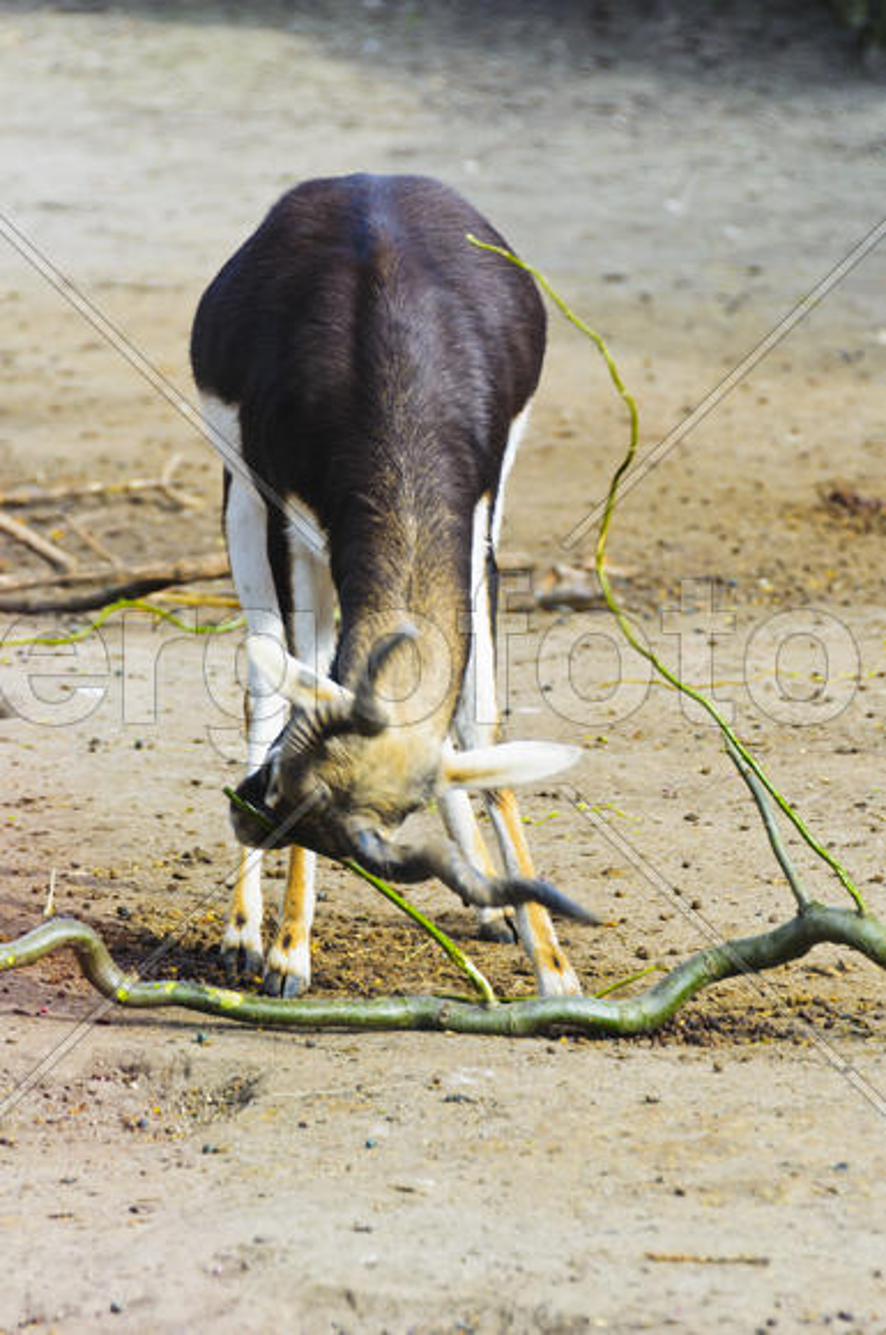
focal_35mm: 285
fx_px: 10552
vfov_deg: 7.2
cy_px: 668
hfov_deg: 4.8
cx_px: 443
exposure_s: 1/90
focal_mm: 190
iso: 100
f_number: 5.6
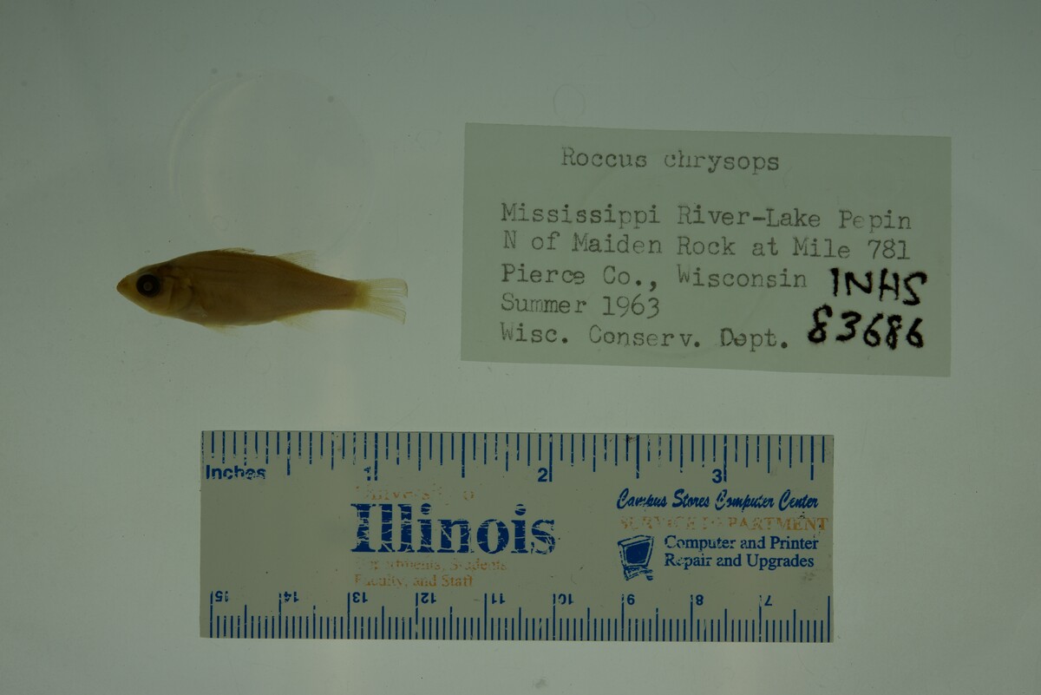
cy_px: 348
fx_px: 1736
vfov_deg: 22.6
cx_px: 520
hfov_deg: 33.4
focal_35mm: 60
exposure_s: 1/200
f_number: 10
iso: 100
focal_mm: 60
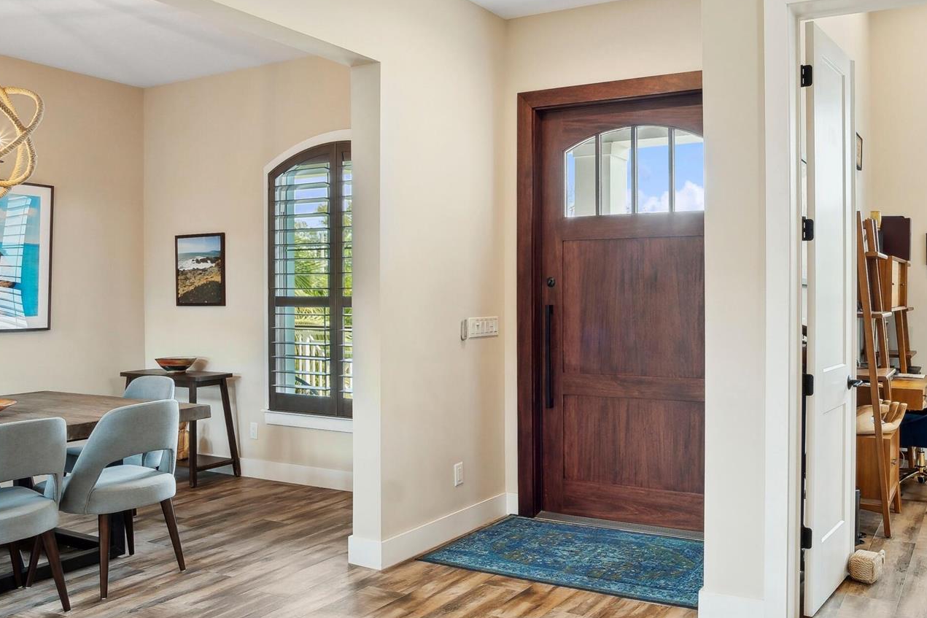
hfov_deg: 62.3
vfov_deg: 44.9
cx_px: 610
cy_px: 301
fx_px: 747
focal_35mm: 29
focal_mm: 12
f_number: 9
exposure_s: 1/10
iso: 200
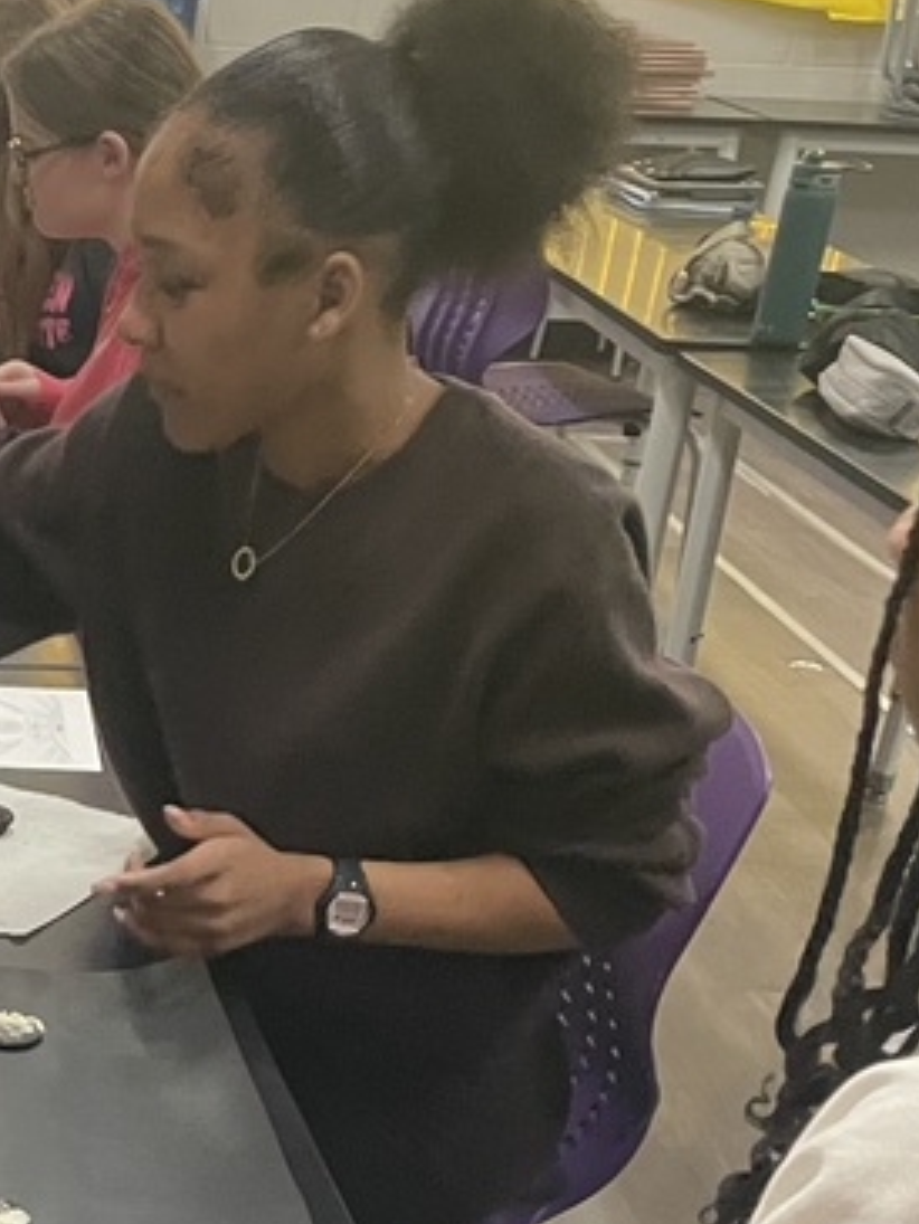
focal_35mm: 73
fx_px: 2583
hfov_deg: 18.9
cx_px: -221
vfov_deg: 25.4
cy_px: 1221
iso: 500
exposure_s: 1/44
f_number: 1.6
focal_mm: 4.2
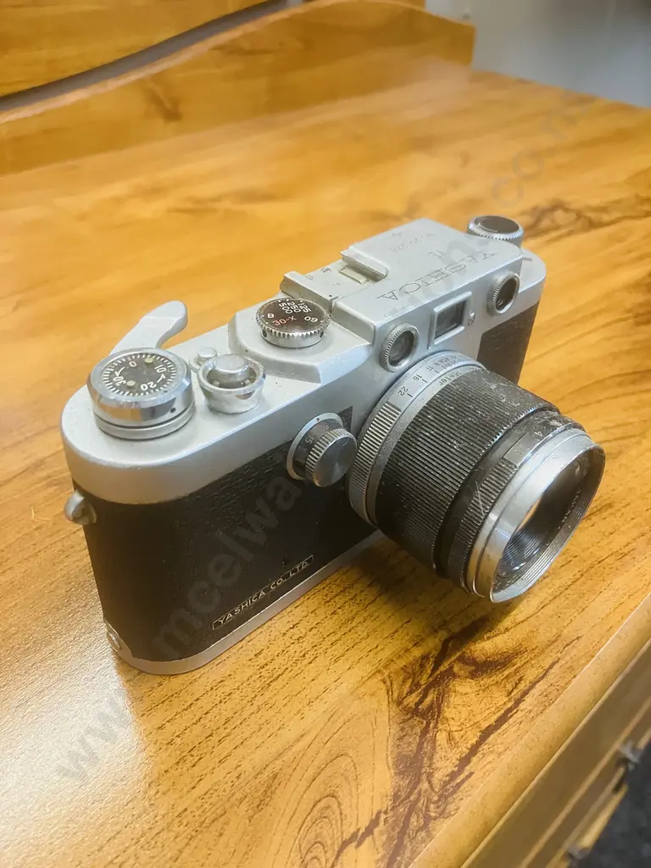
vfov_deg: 63.4
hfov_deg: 49.7
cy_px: 434
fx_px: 702
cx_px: 326
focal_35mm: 28
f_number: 1.8
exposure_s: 1/50
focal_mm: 3.99
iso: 250
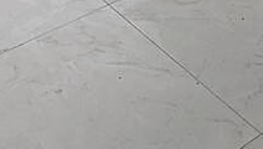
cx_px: 284
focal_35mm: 96
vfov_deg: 9.8
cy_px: -293
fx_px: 670
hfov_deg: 21.2
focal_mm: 1.42
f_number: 2.2
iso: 64
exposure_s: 1/953
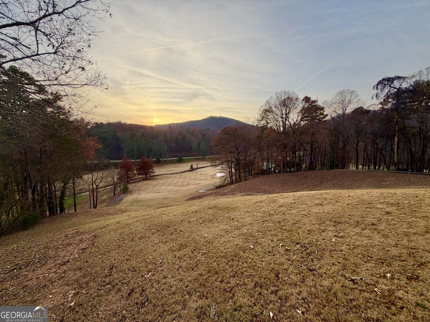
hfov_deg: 102.1
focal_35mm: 14
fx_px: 174
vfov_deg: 85.7
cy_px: 161
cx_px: 215
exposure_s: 1/502
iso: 64
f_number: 2.2
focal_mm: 2.22
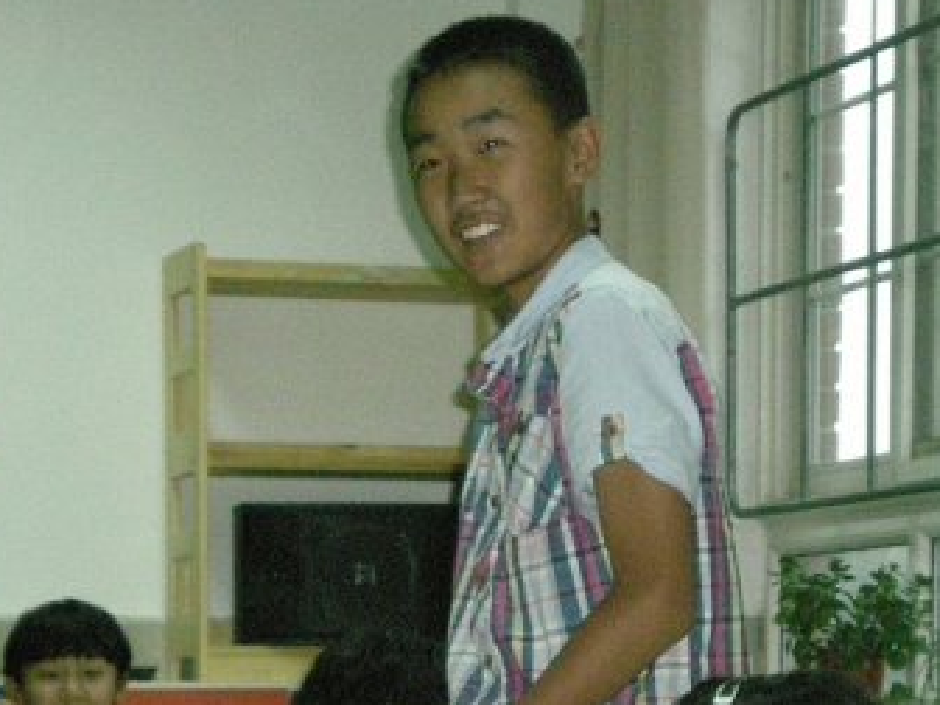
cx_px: 523
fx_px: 4128
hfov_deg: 13.0
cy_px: 634
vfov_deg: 9.7
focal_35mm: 152
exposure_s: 1/120
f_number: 4.6
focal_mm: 12.3
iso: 800
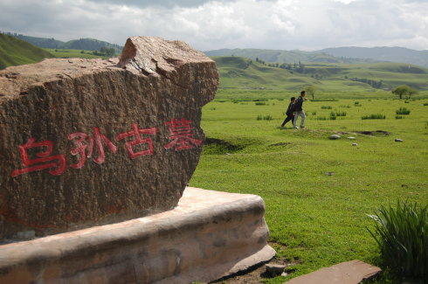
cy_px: 142
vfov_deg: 31.8
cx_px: 214
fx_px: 499
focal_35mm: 42
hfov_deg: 46.5
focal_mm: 28
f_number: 4.5
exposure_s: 1/1500
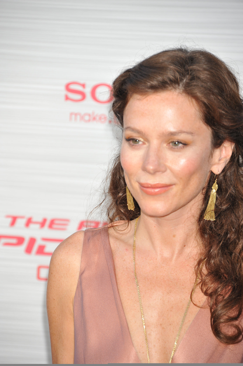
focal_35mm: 300
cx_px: 122
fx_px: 3042
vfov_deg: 6.9
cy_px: 183
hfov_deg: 4.6
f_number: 6.3
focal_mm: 300
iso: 1000
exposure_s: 1/500
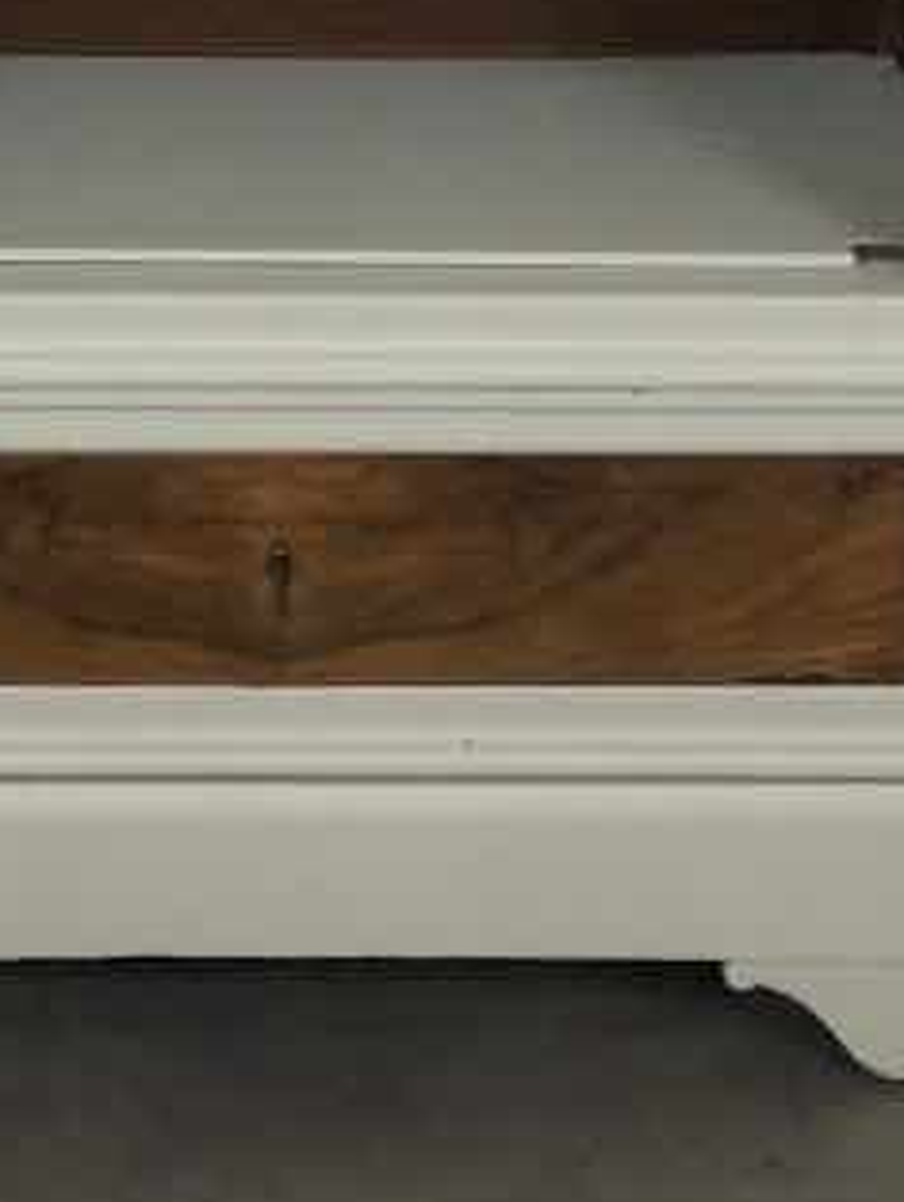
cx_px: 142
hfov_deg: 15.5
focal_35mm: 95
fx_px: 3303
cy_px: -679
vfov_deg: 18.0
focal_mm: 3.99
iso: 40
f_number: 1.8
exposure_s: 1/20
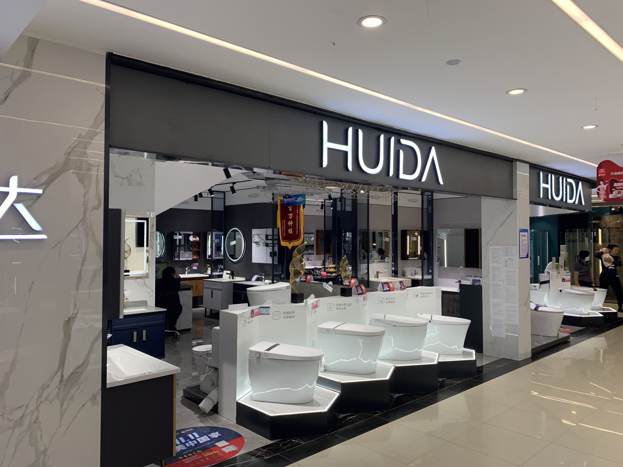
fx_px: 468
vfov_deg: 53.1
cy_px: 234
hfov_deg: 67.3
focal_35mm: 26
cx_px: 312
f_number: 1.8
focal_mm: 4.25
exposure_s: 1/122
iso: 40
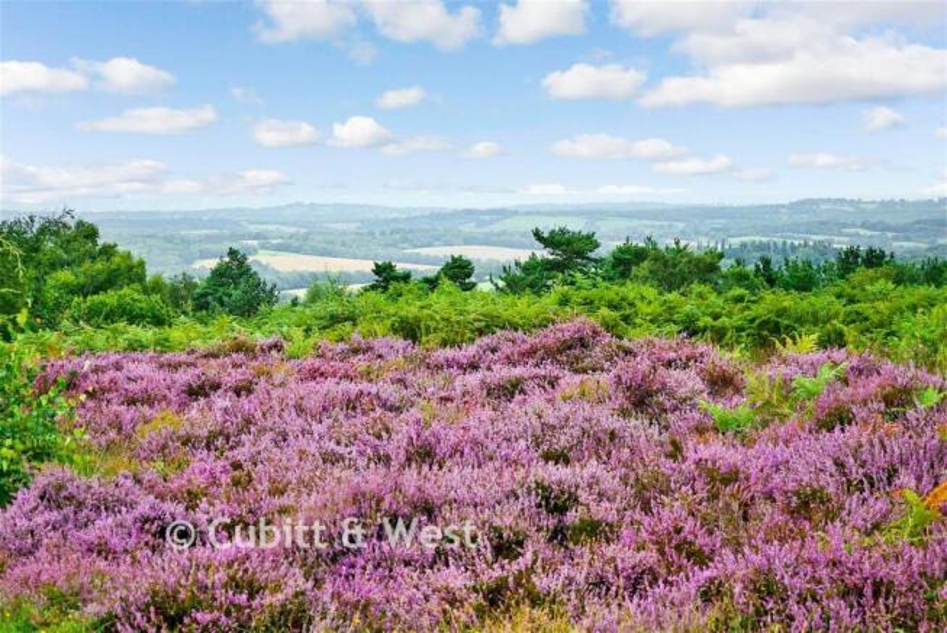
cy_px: 316
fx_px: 2173
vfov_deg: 16.6
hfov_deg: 24.6
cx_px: 474
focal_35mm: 82
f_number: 6.3
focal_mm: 55
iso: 200
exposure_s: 1/400
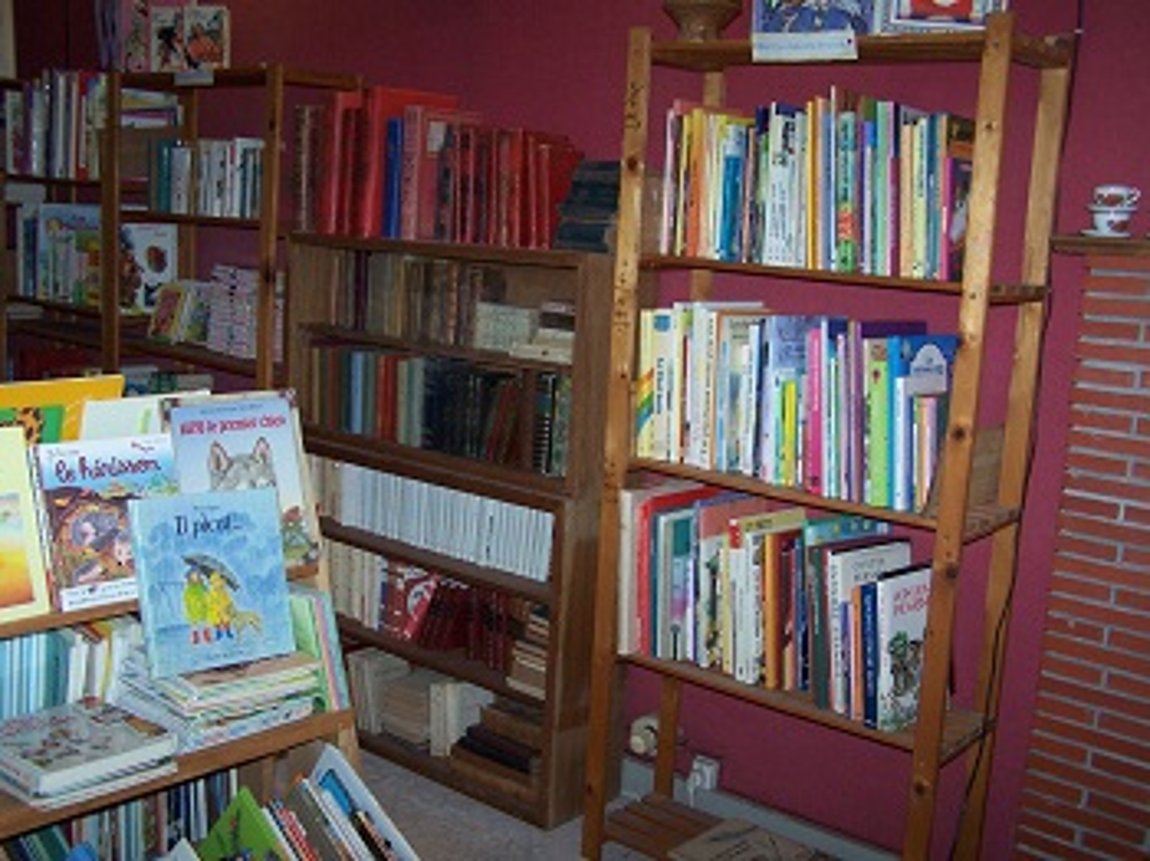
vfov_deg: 37.7
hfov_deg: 49.0
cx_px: 575
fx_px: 1262
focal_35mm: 38
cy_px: 430
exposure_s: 1/60
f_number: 2.8
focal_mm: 6.3
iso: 140
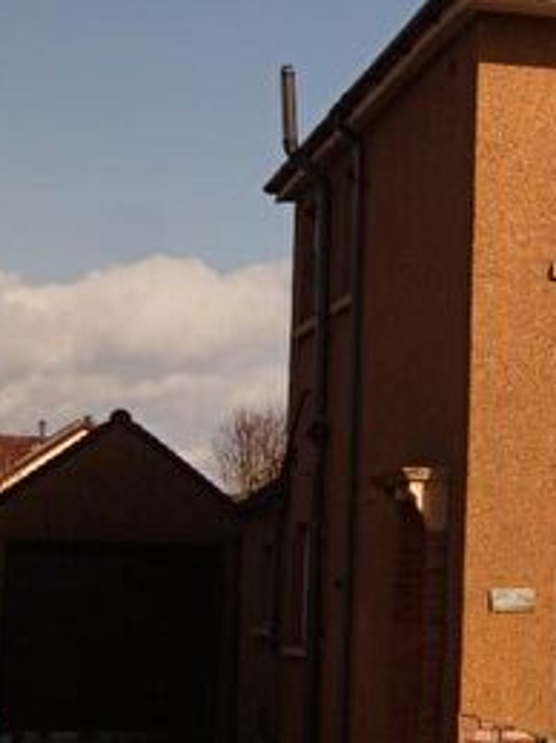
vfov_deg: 18.0
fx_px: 2336
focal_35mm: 109
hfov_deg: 12.8
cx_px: 874
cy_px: 318
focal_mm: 28
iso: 100
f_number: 4.5
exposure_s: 1/2000
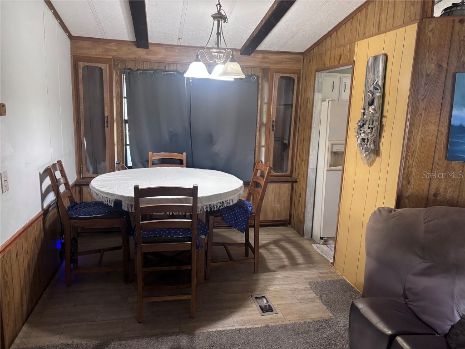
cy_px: 174
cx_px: 232
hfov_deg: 67.3
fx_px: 349
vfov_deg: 53.1
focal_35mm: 26
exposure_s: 1/40
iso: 400
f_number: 1.6
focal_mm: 5.96
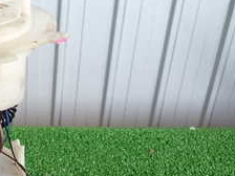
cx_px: 1
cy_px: 175
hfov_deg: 27.4
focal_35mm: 67
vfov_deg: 21.2
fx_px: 455
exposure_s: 1/100
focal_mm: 4.5
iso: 100
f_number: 2
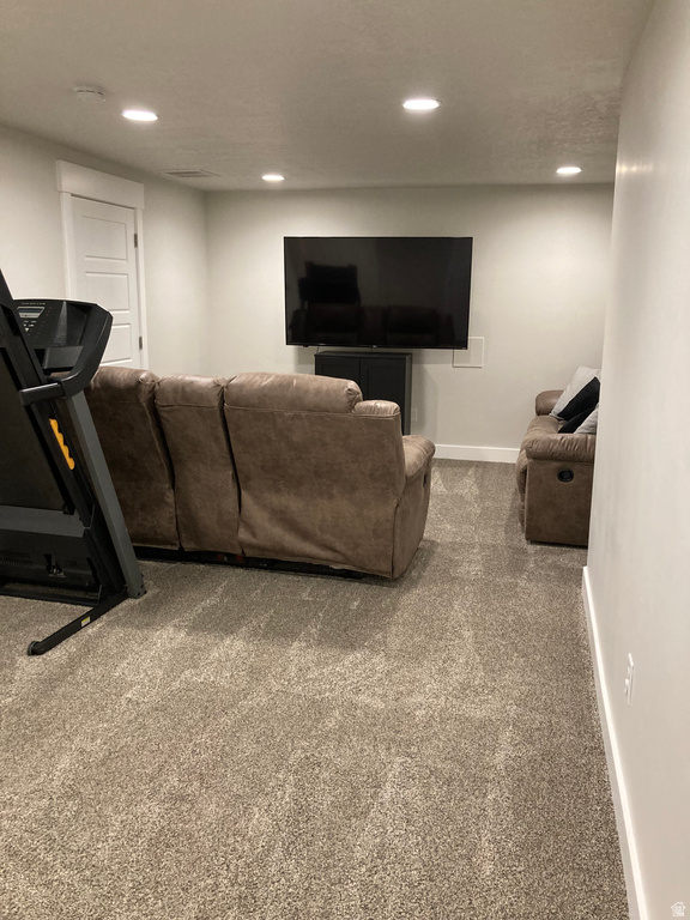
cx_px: 345
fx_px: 744
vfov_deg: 63.4
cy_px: 460
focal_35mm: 28
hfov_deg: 49.7
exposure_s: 1/40
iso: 250
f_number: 1.8
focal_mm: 3.99
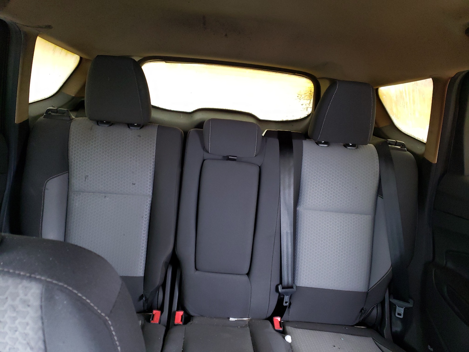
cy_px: 176
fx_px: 352
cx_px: 234
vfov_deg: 53.1
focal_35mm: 26
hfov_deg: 67.3
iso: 274
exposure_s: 1/60.2
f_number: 1.5
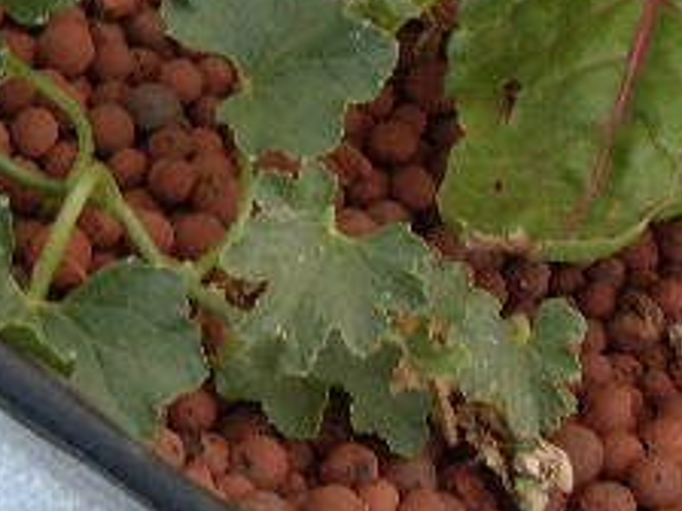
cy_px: 88
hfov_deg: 13.2
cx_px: -505
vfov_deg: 10.9
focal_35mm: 136
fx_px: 2679
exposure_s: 1/125
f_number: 2.8
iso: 80
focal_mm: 6.3
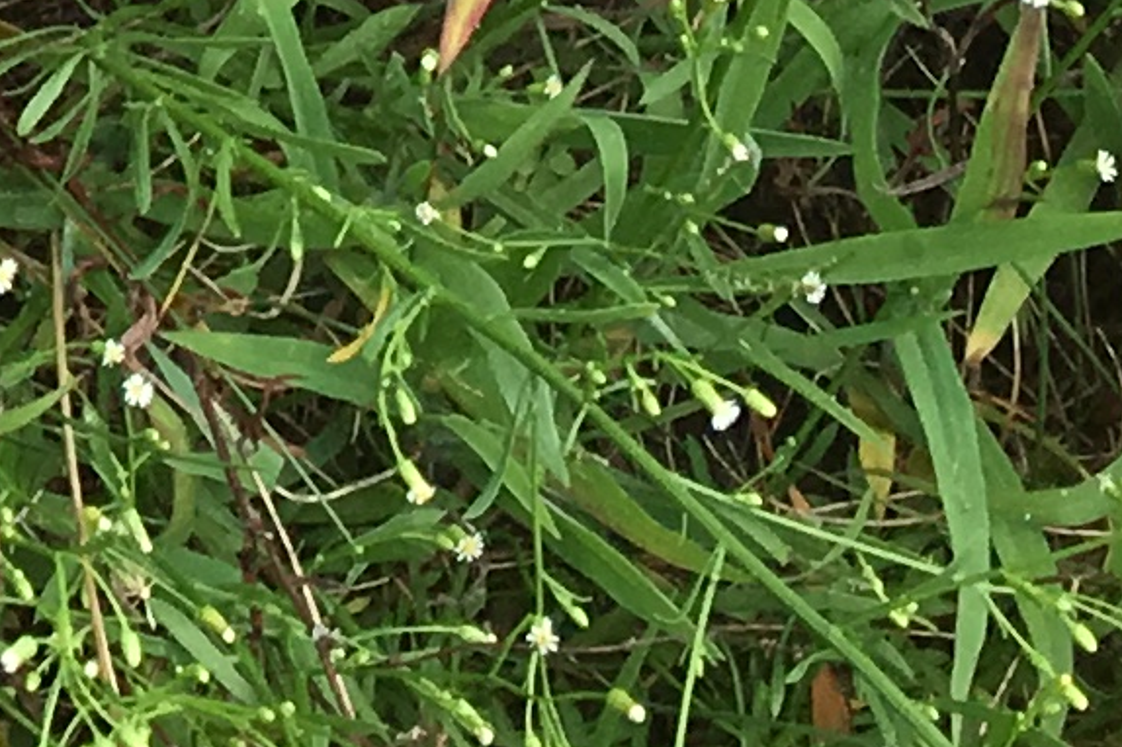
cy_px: -1701
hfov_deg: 9.1
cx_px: -1145
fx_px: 6603
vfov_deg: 5.9
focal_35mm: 212
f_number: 2.2
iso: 25
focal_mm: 4.15
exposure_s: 1/1026
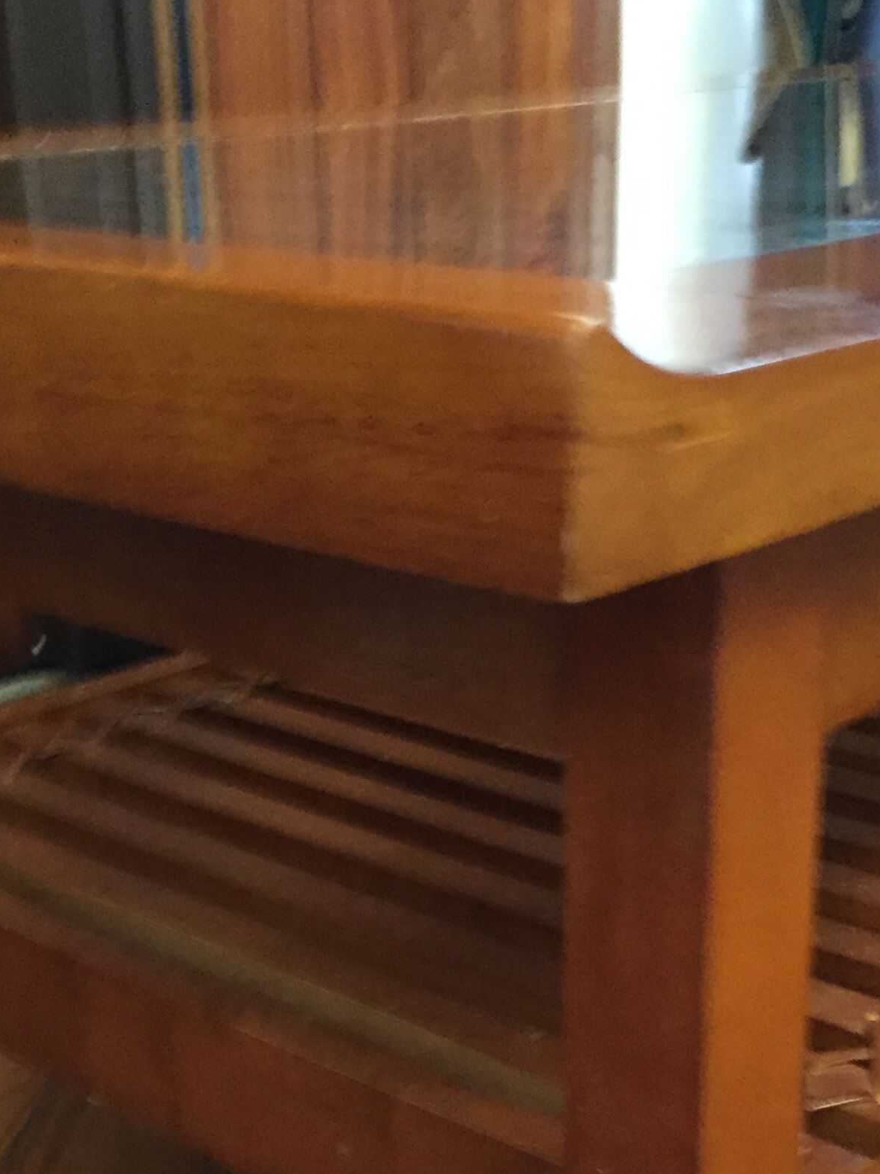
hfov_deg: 24.4
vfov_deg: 31.1
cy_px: 999
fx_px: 2034
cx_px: 418
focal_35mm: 60
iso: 500
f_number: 2.2
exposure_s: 1/15
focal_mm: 4.15
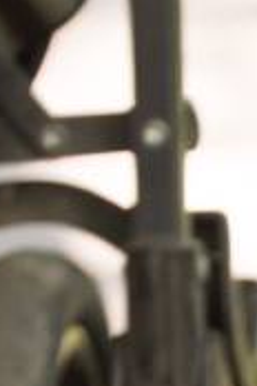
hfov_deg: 0.9
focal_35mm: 1491
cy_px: -978
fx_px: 15965
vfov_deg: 1.4
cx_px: -376
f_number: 2.8
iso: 320
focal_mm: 200
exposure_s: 1/640
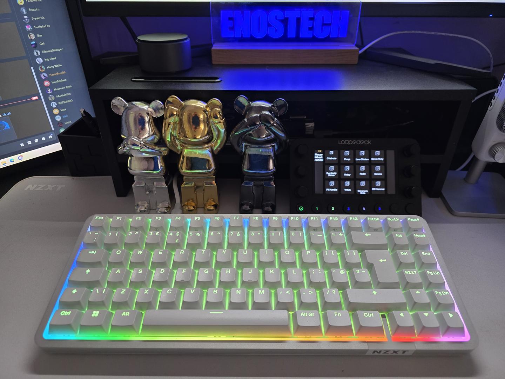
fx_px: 336
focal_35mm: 23
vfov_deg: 58.9
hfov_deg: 73.9
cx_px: 252
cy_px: 190
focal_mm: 6.3
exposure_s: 1/58.6
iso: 320
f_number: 1.7
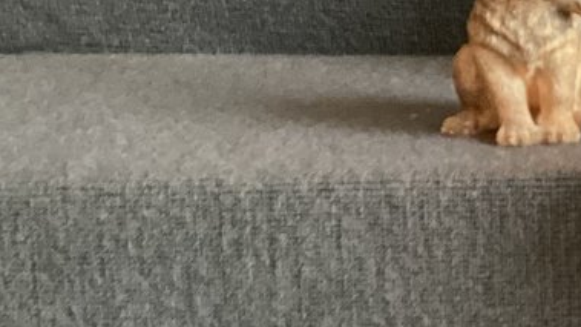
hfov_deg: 13.9
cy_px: 182
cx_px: 1097
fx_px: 2079
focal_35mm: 135
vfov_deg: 9.0
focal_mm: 3.3
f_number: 2.4
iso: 320
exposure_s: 1/40
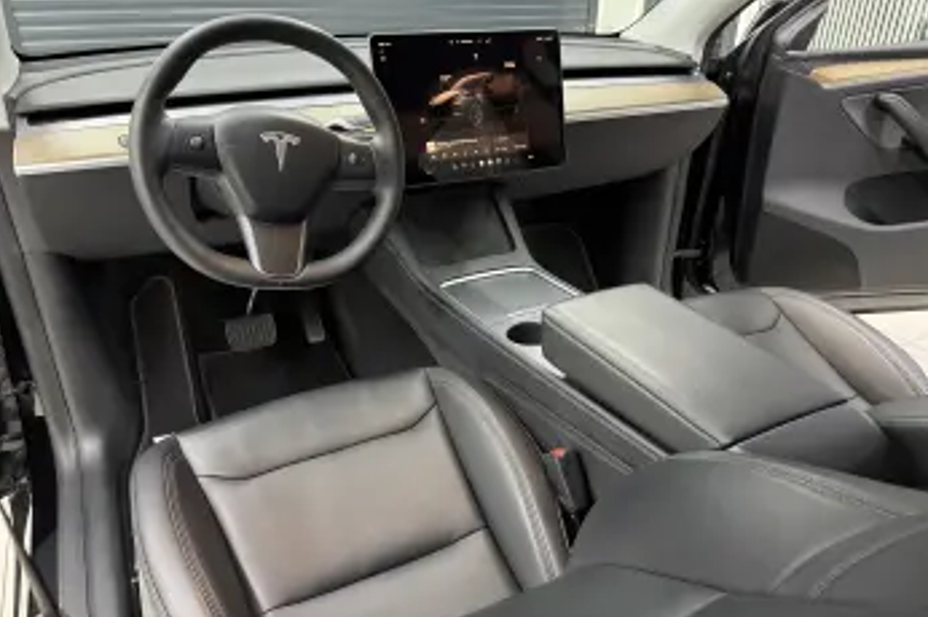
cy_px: 322
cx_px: 451
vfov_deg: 49.5
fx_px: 670
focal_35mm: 26
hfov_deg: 69.4
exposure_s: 1/33
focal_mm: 6.76
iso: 800
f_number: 1.78
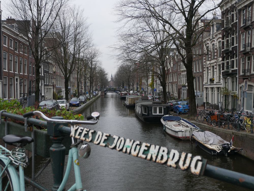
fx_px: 279
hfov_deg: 49.0
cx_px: 127
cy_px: 96
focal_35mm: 38
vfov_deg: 37.8
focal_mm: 19
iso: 200
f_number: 4.5
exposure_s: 1/125
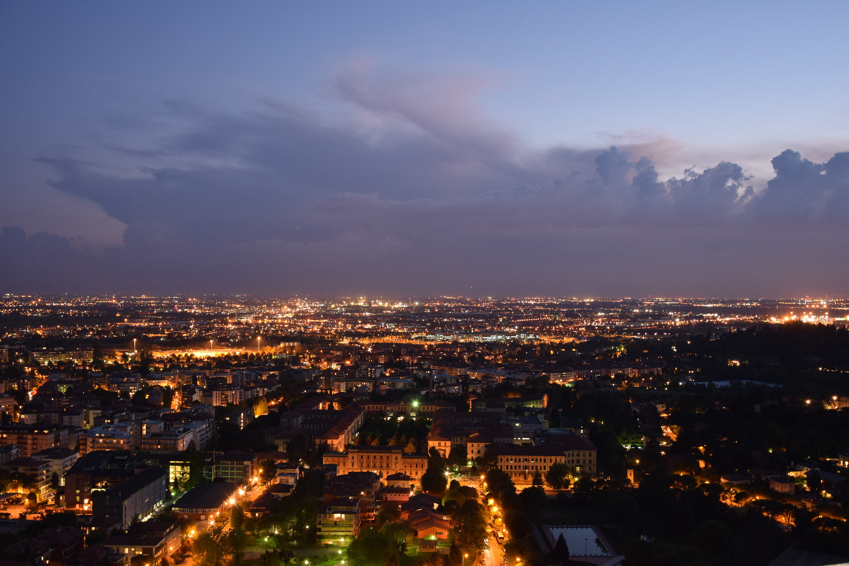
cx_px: 424
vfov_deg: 35.5
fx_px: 884
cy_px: 283
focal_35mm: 38
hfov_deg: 51.3
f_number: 5
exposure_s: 1
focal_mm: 25
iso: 800
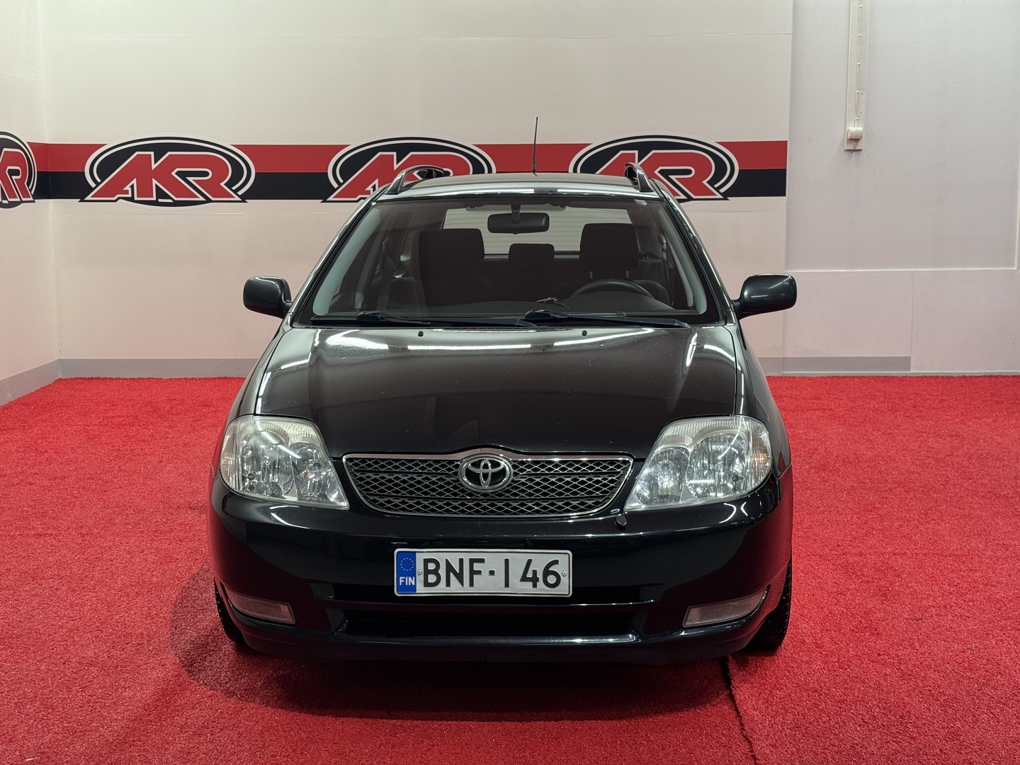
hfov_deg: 39.7
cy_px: 382
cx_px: 510
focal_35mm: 48
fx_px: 1414
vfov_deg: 30.3
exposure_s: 1/100
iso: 100
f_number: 1.78
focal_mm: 6.76
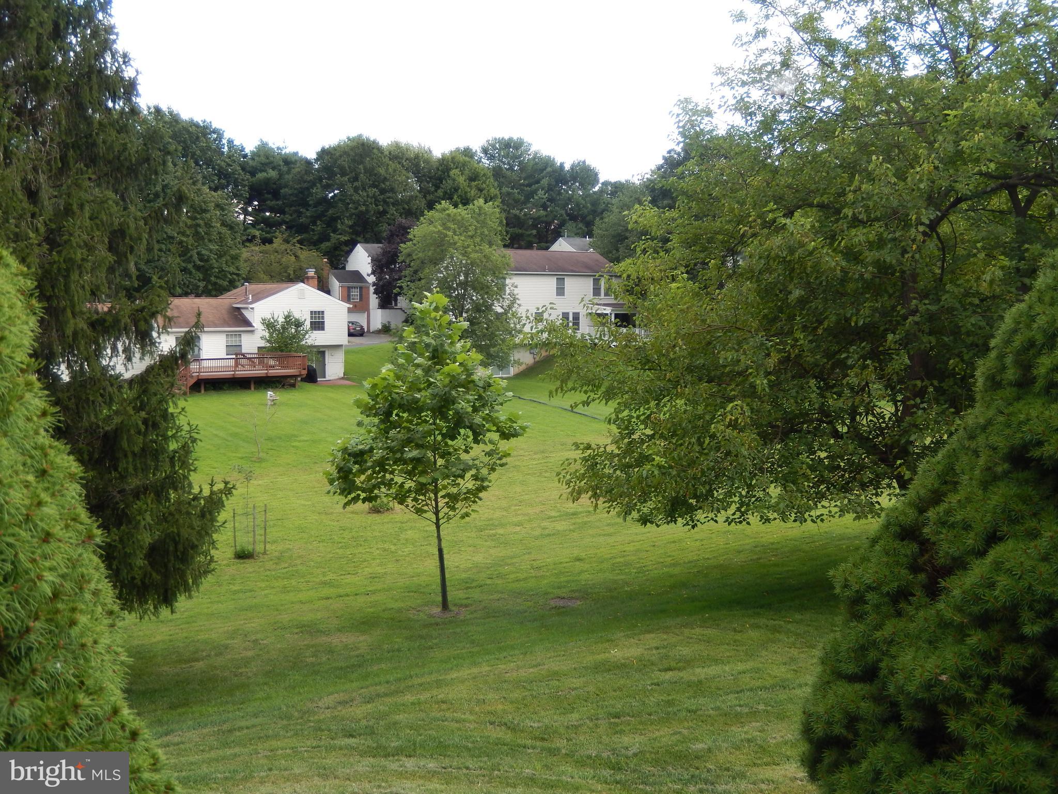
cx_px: 529
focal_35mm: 36
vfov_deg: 39.7
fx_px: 1100
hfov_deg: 51.4
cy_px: 397
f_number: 4
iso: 125
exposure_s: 1/100
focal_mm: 6.5
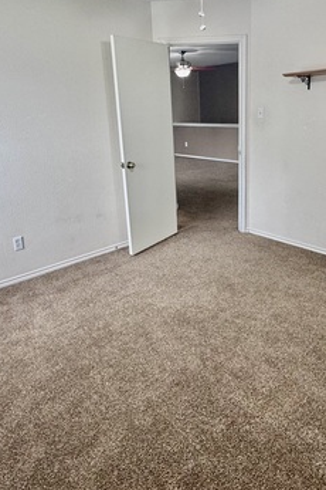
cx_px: 190
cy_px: 207
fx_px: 367
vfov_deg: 67.0
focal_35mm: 27
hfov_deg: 47.7
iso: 200
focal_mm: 2.22
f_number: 2.2
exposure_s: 1/120
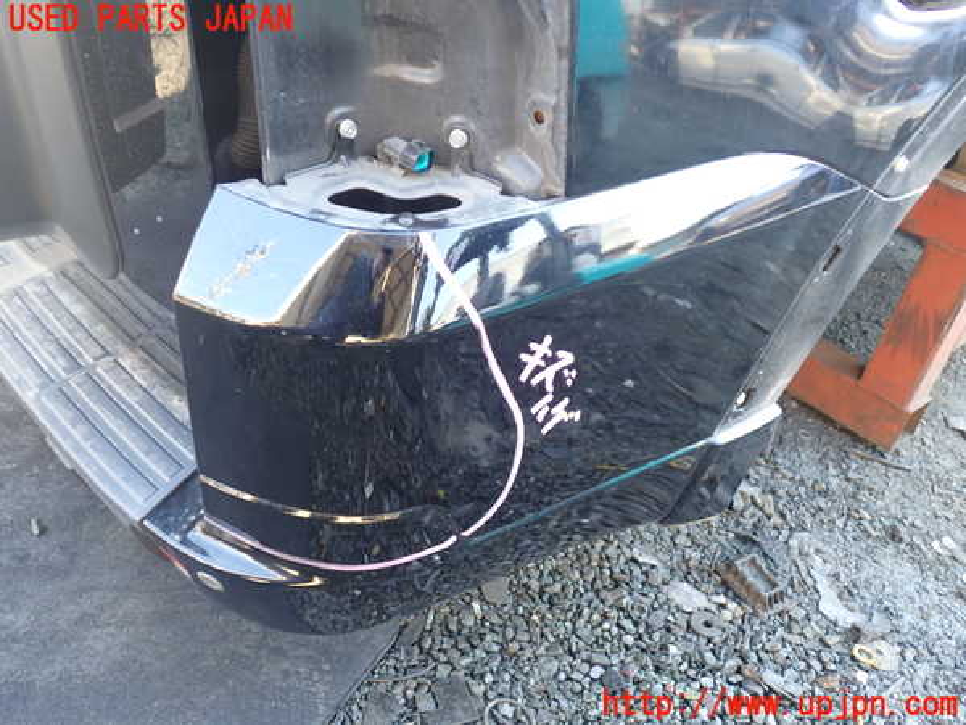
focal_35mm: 30
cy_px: 362
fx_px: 837
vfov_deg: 46.8
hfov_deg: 60.0
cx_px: 483
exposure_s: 1/40
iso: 200
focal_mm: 5.4
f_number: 2.3
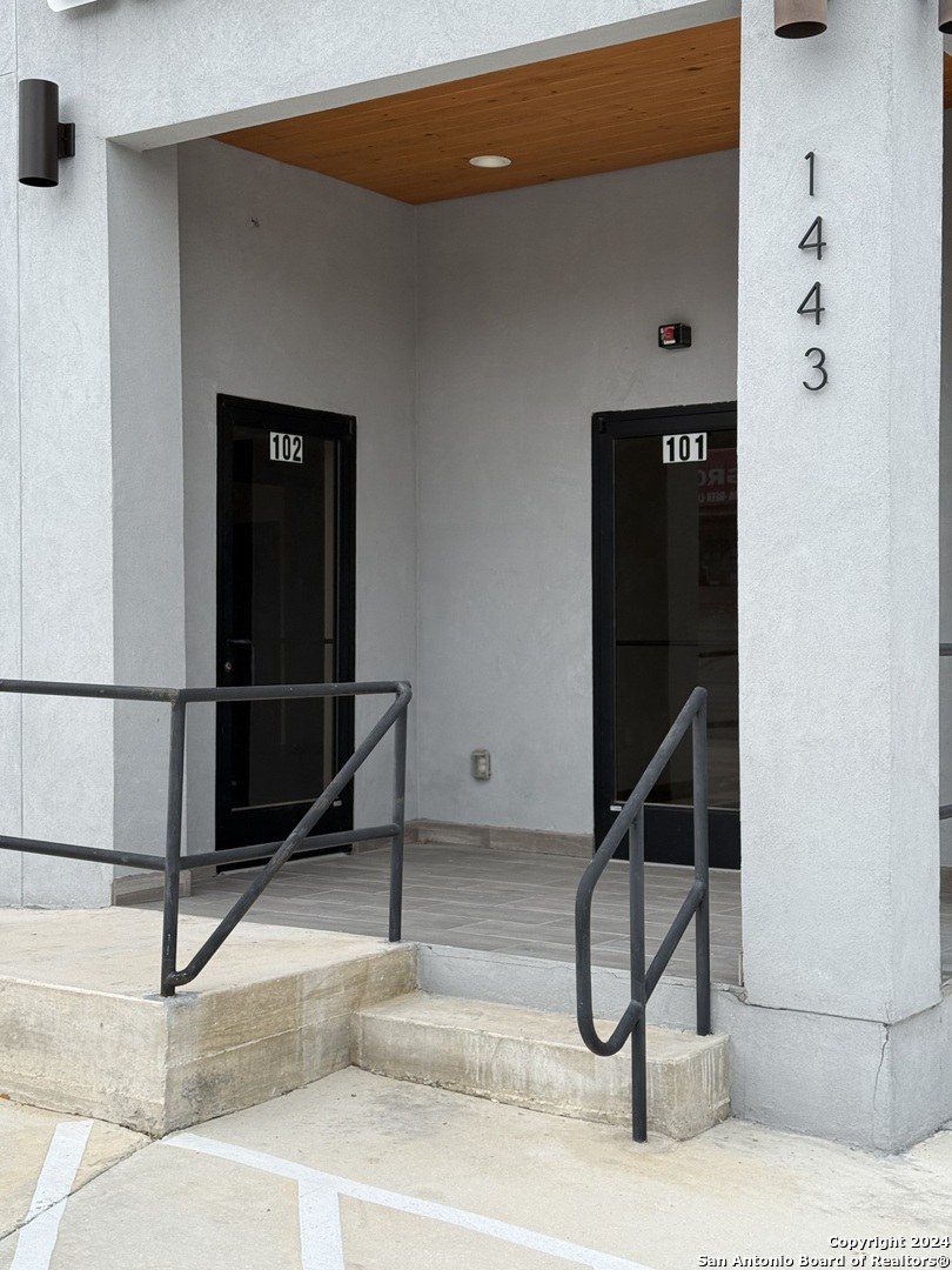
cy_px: 635
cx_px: 476
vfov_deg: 39.7
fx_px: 1760
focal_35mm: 48
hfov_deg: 30.3
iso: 80
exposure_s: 1/1838
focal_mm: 6.76
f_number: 1.78
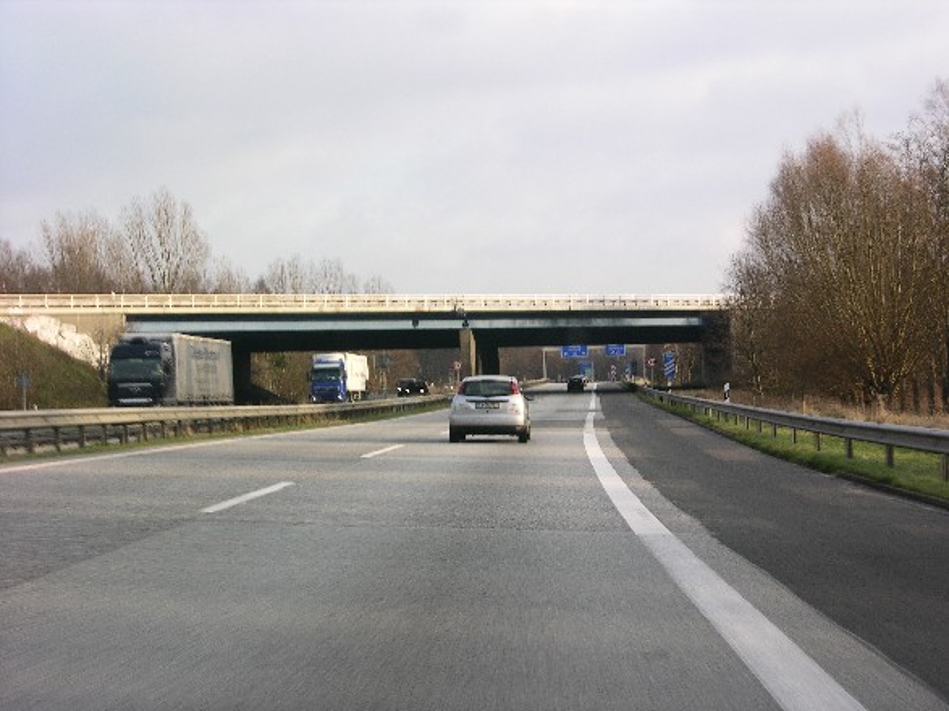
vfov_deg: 18.9
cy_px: 356
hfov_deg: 25.0
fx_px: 2138
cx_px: 474
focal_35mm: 78
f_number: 5.4
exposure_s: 1/76.8
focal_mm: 19.9
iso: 50
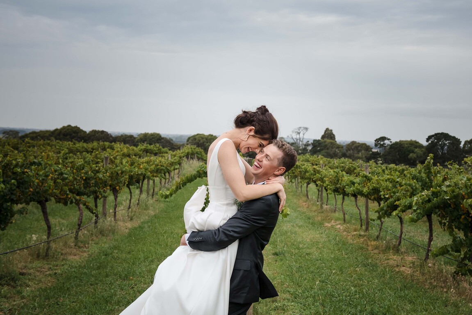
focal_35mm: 40
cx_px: 236
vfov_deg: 33.4
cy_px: 158
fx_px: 525
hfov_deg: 48.4
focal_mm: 40
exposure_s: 1/640
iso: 400
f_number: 6.3
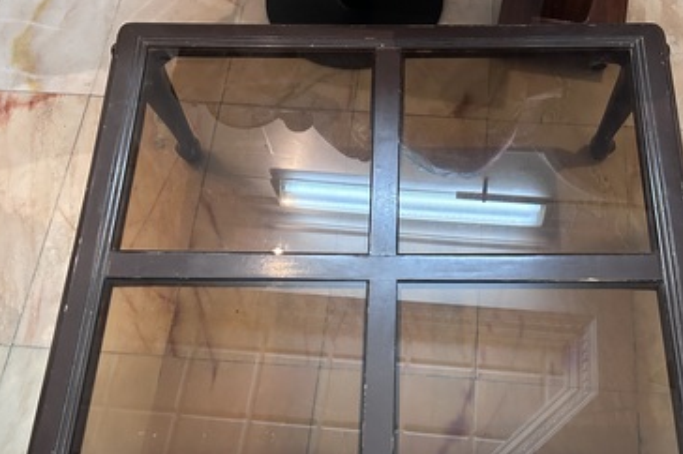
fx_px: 644
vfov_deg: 38.2
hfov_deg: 55.5
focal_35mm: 34
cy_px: 314
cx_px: 404
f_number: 1.5
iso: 500
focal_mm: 5.7
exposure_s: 1/60
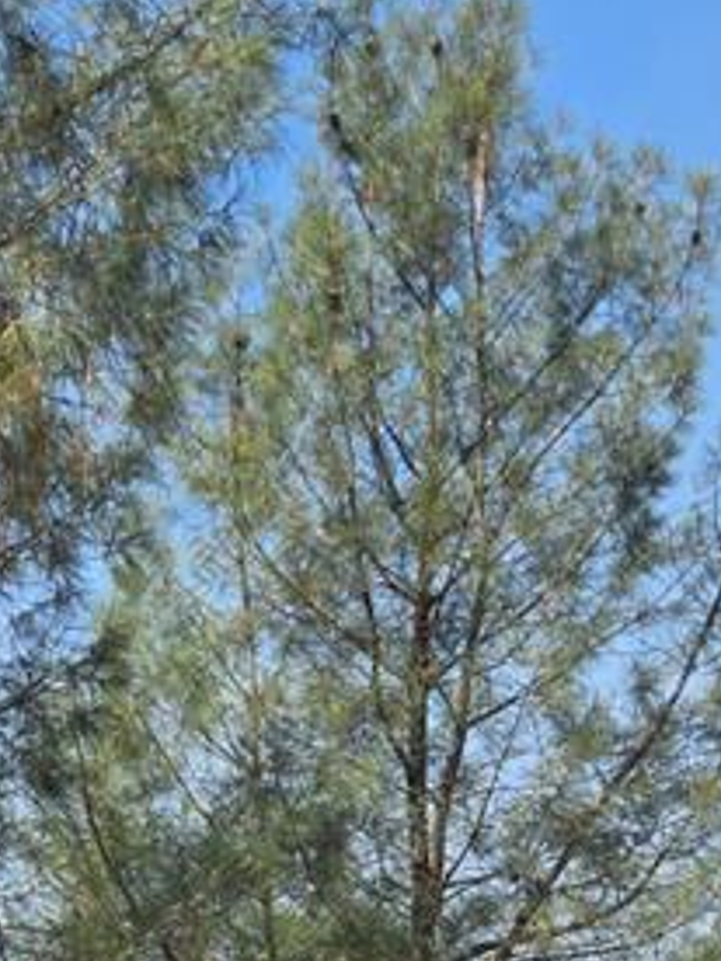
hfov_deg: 11.8
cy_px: 1922
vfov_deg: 13.5
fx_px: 3471
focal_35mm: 125
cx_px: 103
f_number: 1.8
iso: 25
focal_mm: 5.4
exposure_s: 1/1395
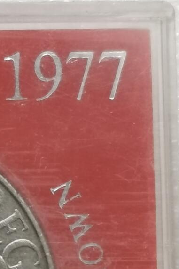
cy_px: 291
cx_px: -123
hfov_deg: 5.7
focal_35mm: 236
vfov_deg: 8.7
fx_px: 1759
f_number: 1.6
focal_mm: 5.56
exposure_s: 1/100
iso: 64
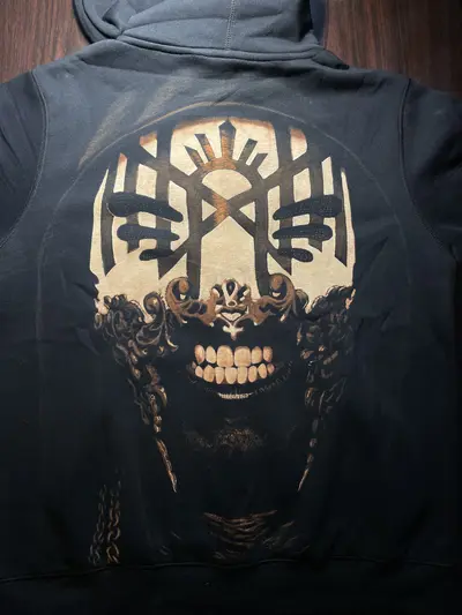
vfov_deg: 67.3
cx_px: 231
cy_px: 308
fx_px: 462
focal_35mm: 26
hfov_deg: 53.1
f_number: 1.6
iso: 100
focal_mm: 4.2
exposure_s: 1/100
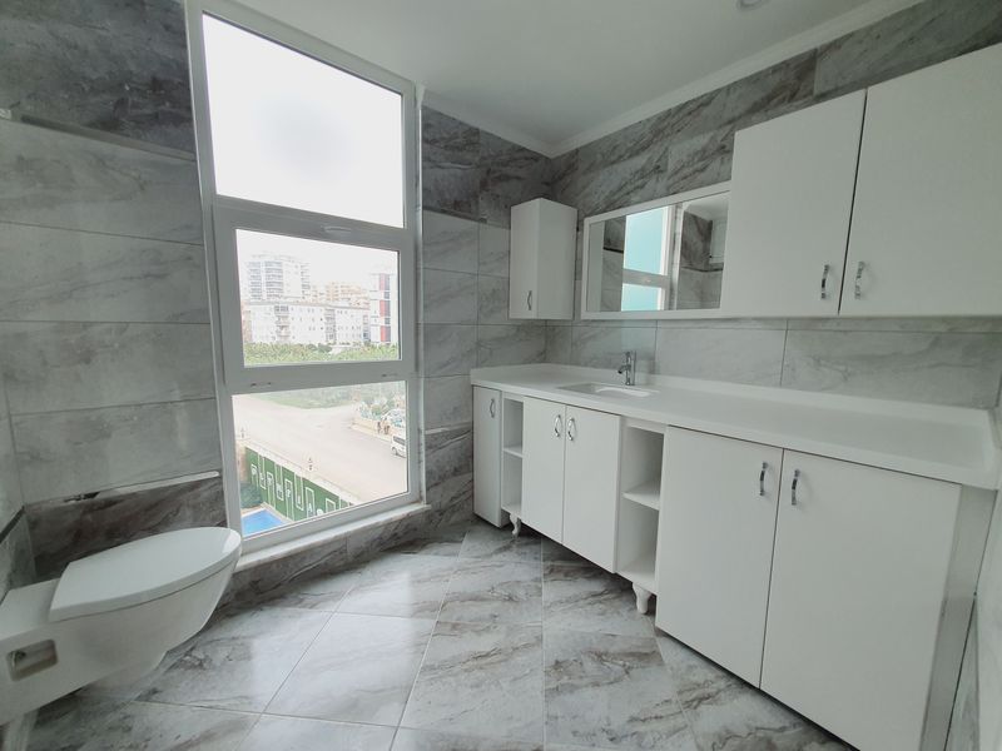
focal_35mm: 13
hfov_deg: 106.2
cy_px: 376
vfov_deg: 89.9
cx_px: 501
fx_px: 376
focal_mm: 1.8
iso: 50
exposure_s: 1/100
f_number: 2.2
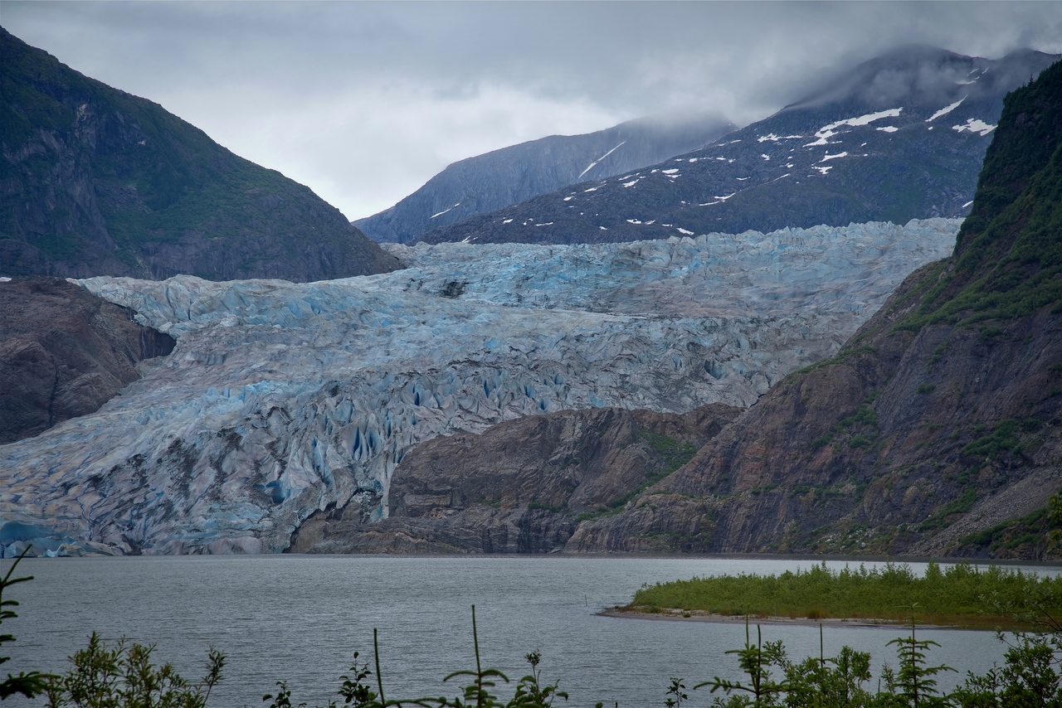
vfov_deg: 11.4
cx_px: 531
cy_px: 354
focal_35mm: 120
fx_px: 3541
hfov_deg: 17.1
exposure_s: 1/250
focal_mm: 120
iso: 100
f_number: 8
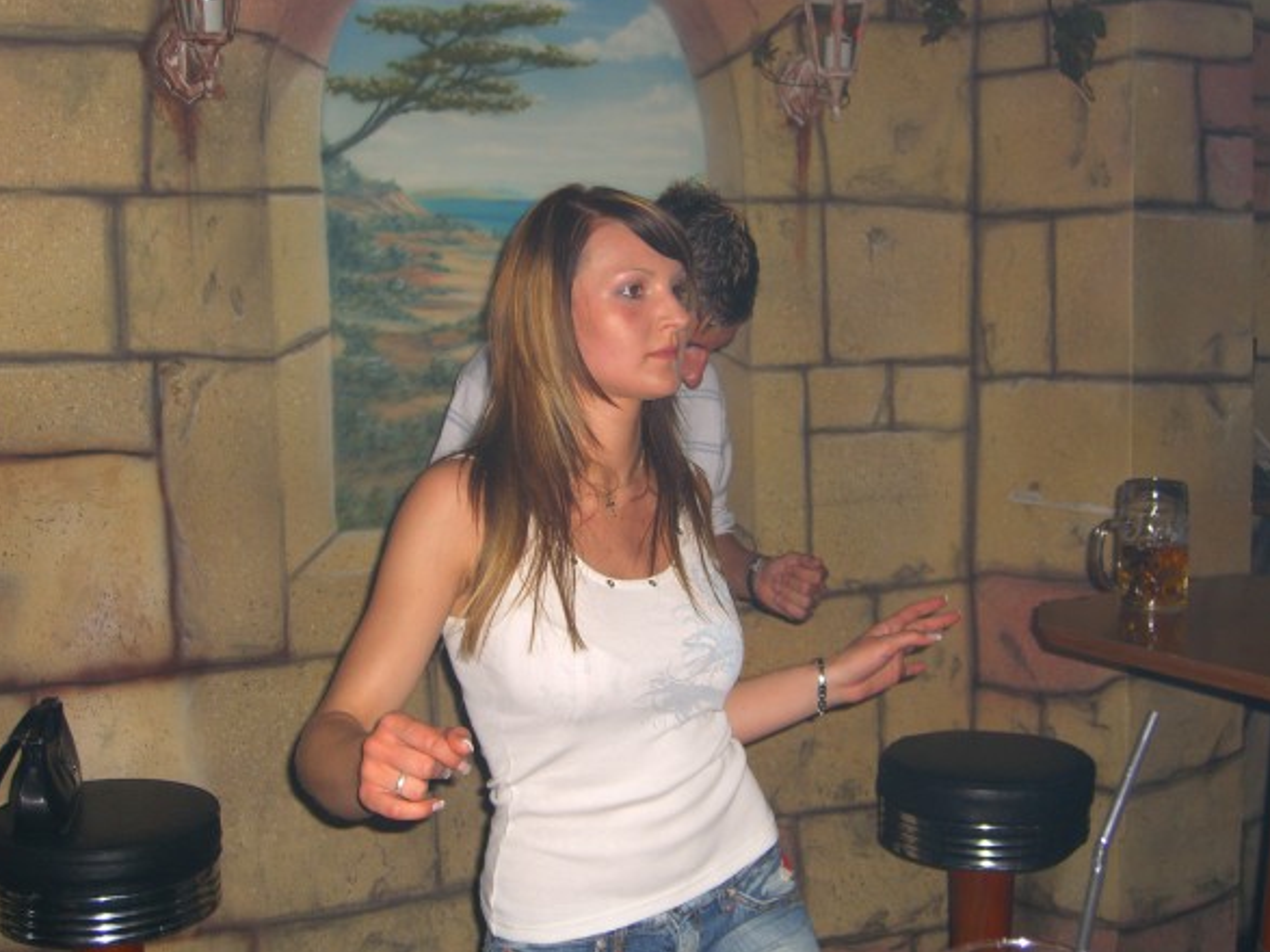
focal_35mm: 47
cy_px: 470
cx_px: 632
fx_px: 1724
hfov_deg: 40.4
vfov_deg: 30.9
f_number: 3.1
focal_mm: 9.5
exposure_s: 1/60
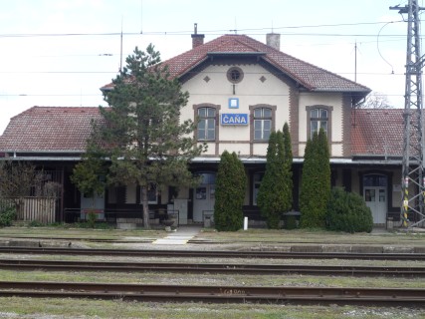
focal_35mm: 57
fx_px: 700
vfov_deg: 25.6
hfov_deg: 33.8
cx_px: 212
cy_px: 160
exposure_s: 1/160
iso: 100
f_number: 5.2
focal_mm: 10
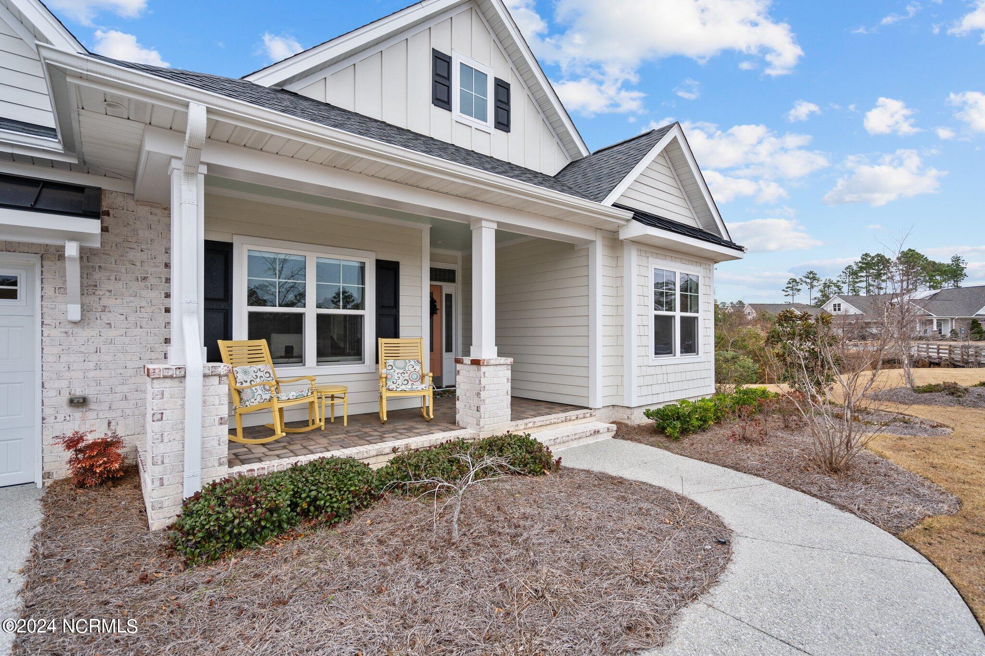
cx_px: 492
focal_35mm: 16
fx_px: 438
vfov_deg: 73.7
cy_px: 328
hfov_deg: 96.7
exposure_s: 1/640
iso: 250
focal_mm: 16
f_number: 4
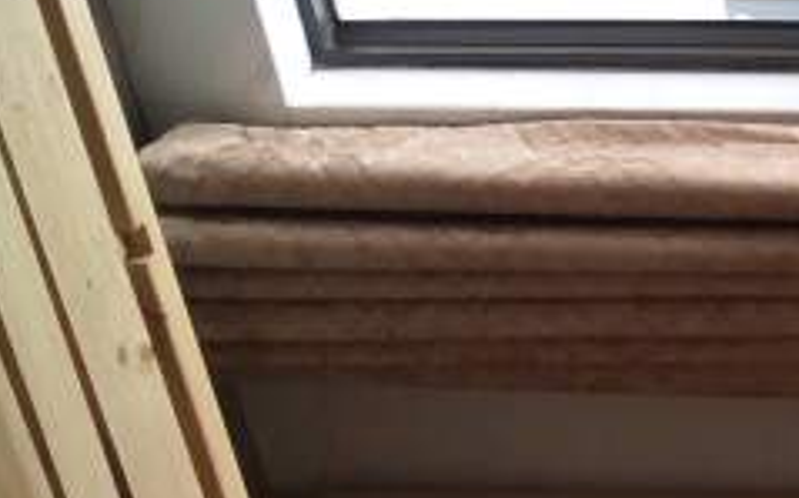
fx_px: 2676
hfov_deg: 15.2
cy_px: 553
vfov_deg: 10.5
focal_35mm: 123
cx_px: 1317
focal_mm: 3.59
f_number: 1.8
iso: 128
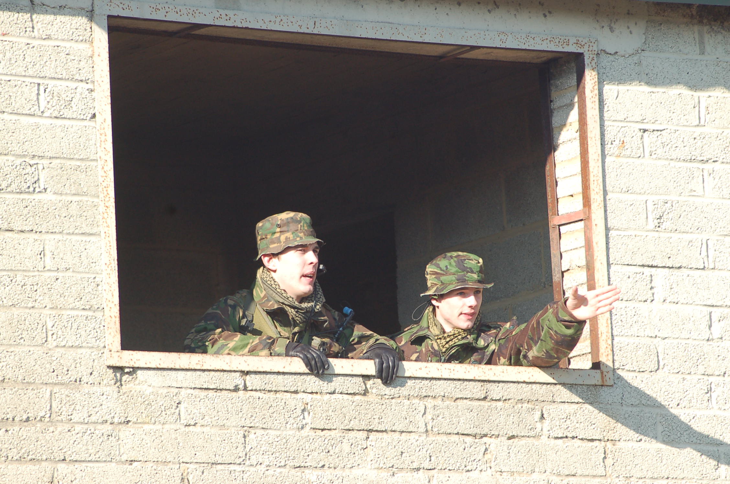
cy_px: 242
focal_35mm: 255
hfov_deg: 8.1
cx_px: 365
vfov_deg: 5.4
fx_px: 5162
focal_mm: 170
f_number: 5.6
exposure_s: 1/500
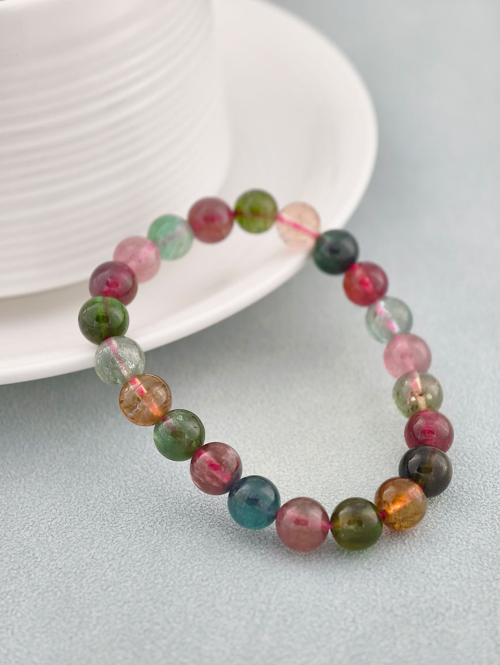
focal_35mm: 85
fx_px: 1633
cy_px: 332
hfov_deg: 17.4
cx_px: 250
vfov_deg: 23.0
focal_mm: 22.48
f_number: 2.67
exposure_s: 1/160
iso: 125
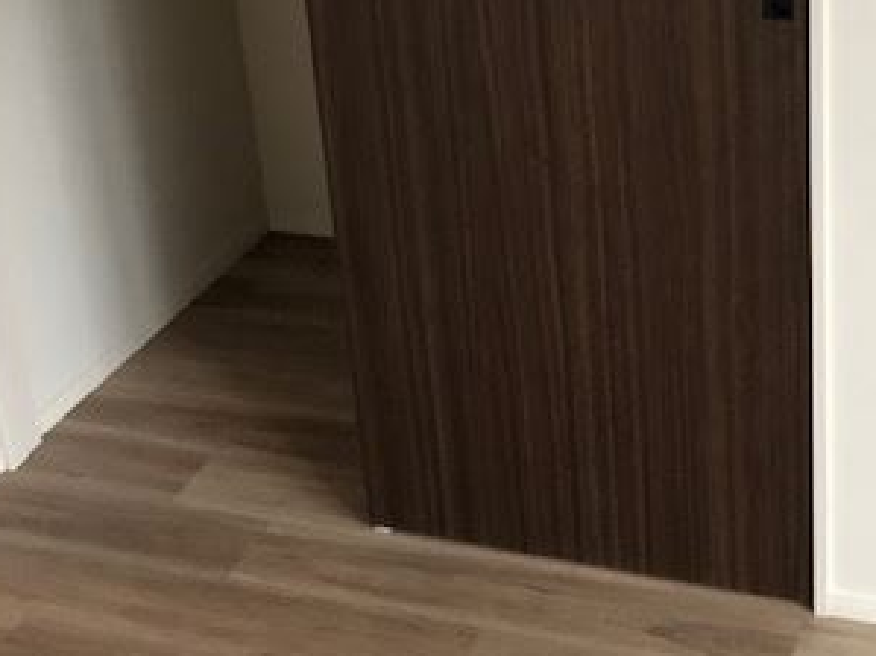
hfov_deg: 31.8
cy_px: 20
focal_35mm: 60
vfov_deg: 23.5
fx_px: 1518
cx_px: 618
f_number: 1.8
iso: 100
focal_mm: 3.99
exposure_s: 1/13
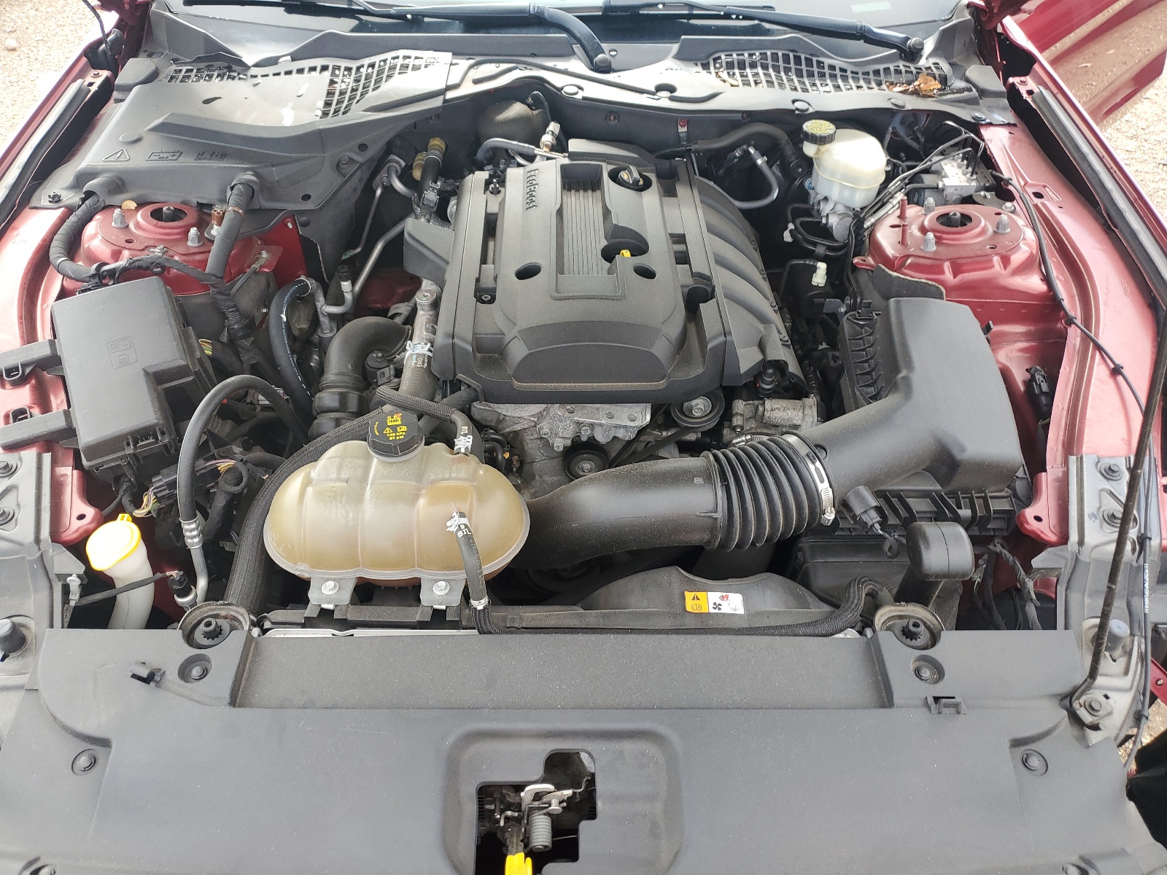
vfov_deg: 53.1
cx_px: 584
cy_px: 438
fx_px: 877
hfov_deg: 67.3
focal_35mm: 26
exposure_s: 1/238
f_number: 1.5
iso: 50
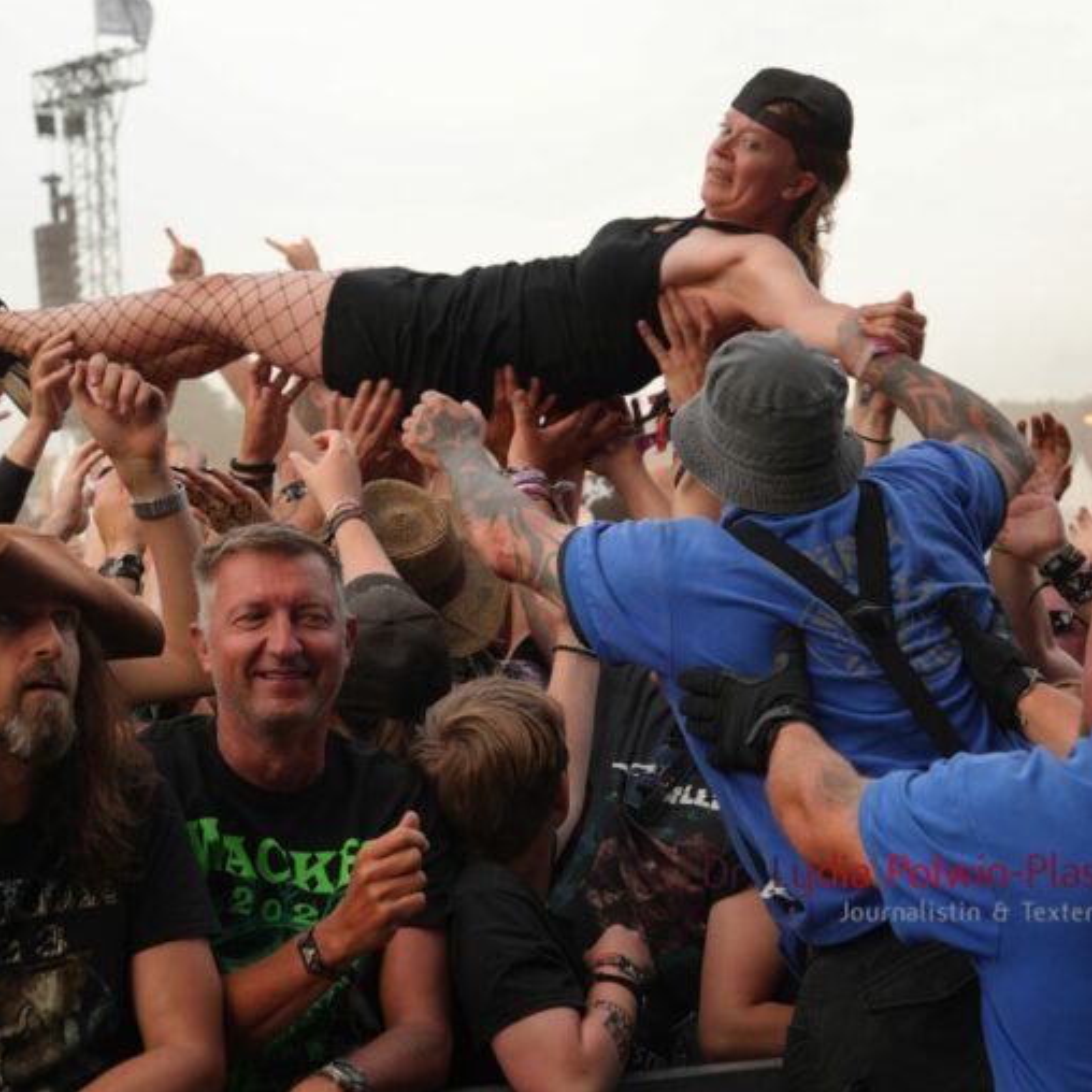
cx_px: 445
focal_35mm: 91
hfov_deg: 19.1
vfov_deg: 19.2
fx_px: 3235
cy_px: 544
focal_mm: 47
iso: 250
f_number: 4.5
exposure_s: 1/160
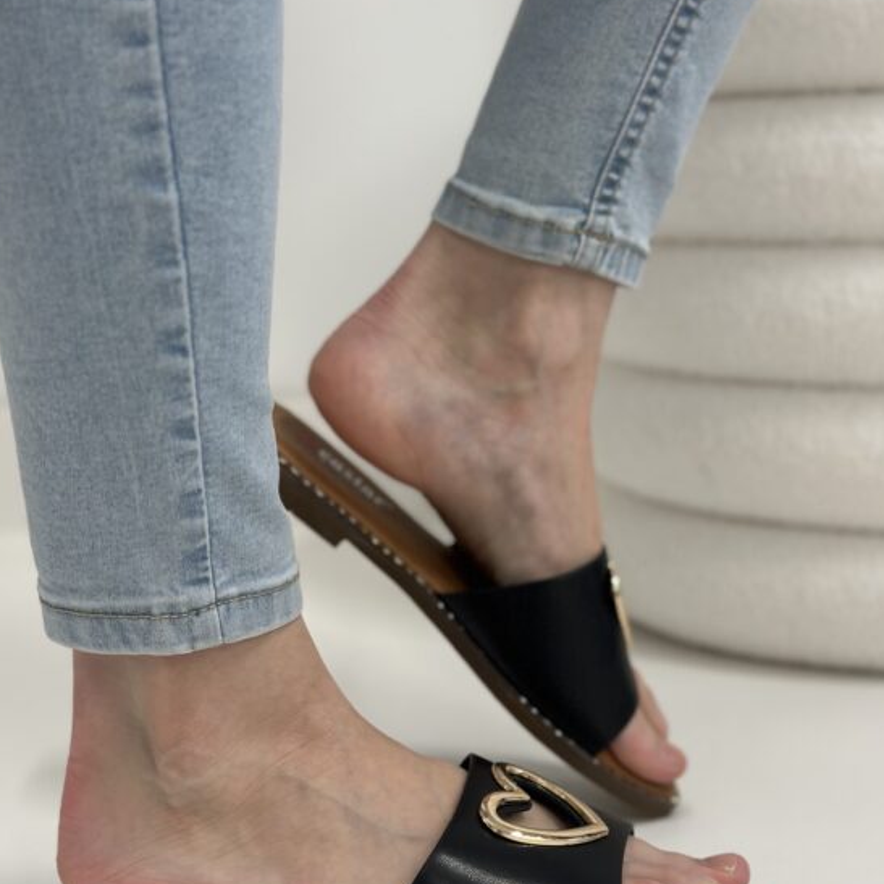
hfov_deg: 27.7
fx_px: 1791
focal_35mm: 62
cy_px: 519
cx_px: 433
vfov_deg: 27.7
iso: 125
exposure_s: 1/100
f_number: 1.78
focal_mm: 6.86
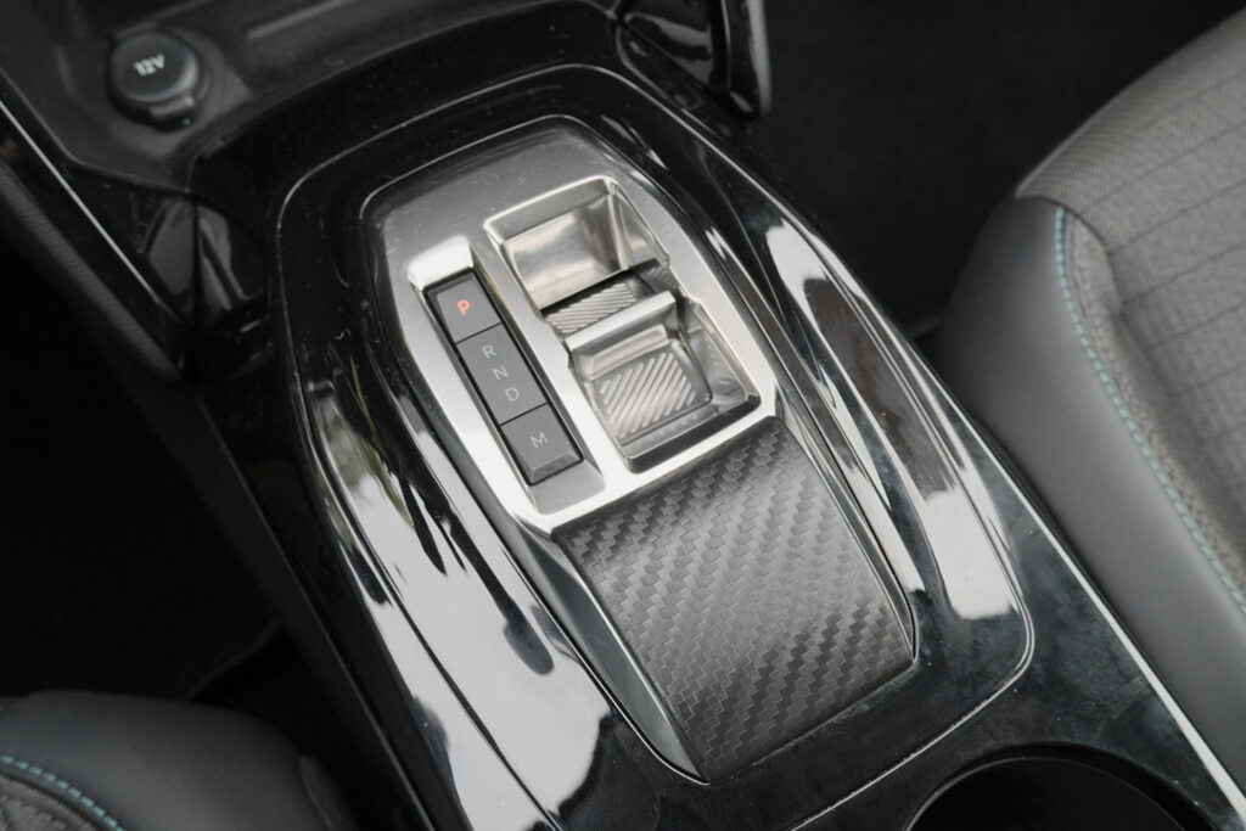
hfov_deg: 58.7
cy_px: 416
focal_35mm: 32
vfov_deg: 41.1
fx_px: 1108
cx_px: 623
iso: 2000
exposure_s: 1/180
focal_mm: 21.5
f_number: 7.1
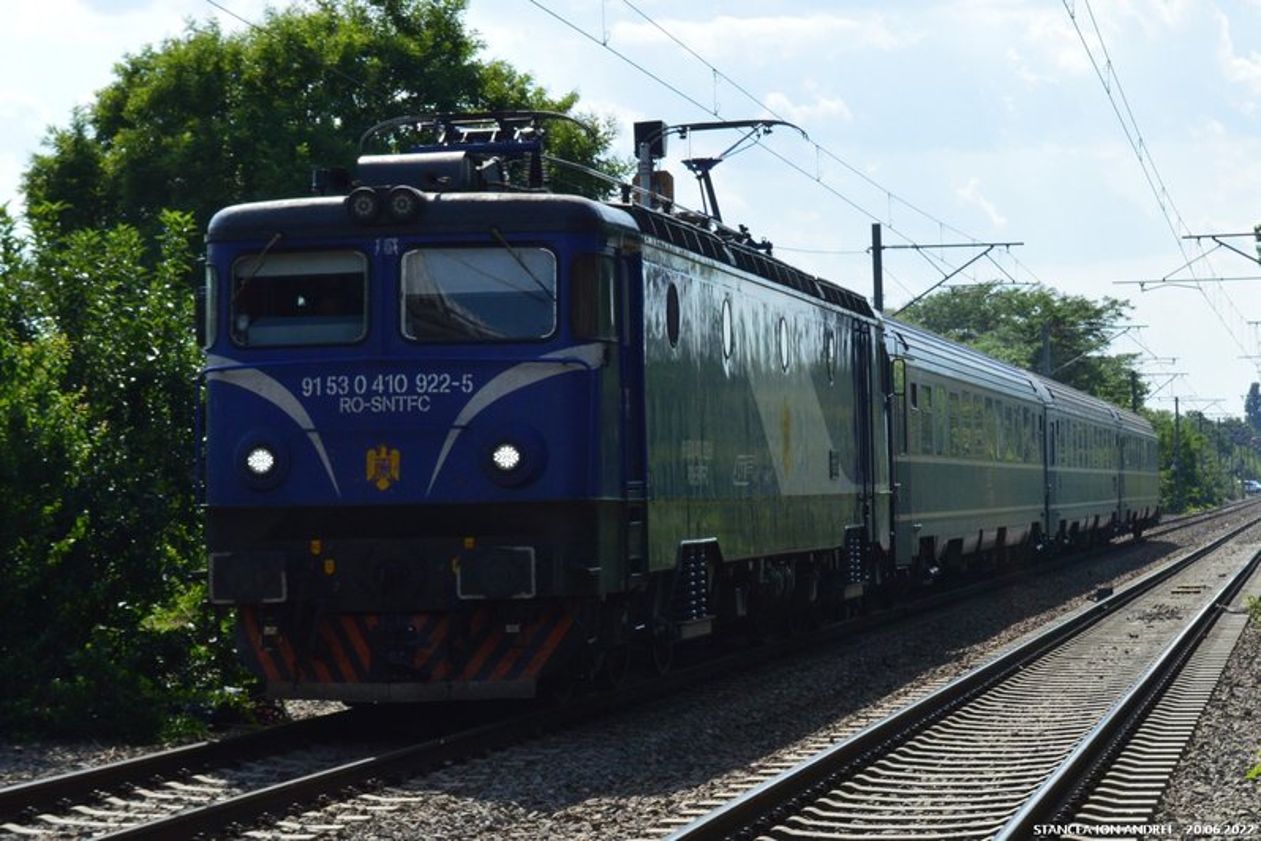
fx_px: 2417
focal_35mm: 69
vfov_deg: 19.7
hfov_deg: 29.2
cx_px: 630
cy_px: 420
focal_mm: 46
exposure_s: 1/500
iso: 400
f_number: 11
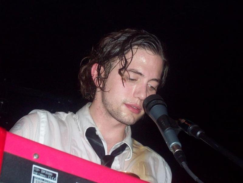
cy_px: 92
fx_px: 541
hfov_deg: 25.3
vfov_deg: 19.1
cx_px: 122
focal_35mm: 77
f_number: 4.2
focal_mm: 12.8
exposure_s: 1/71.5
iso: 200
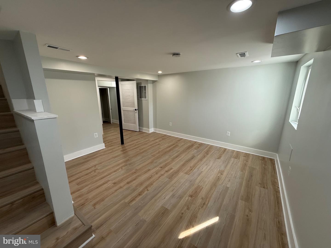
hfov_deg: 102.1
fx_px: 134
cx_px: 166
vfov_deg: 85.7
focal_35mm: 14
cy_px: 124
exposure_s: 1/120
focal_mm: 2.22
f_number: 2.2
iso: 125
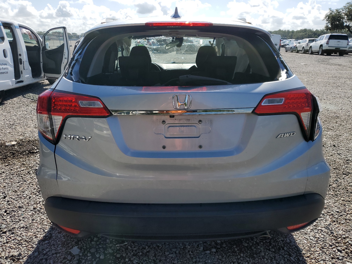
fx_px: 264
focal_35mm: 26
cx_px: 176
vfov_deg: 53.1
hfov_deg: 67.3
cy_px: 132
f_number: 1.5
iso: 50
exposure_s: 1/3333
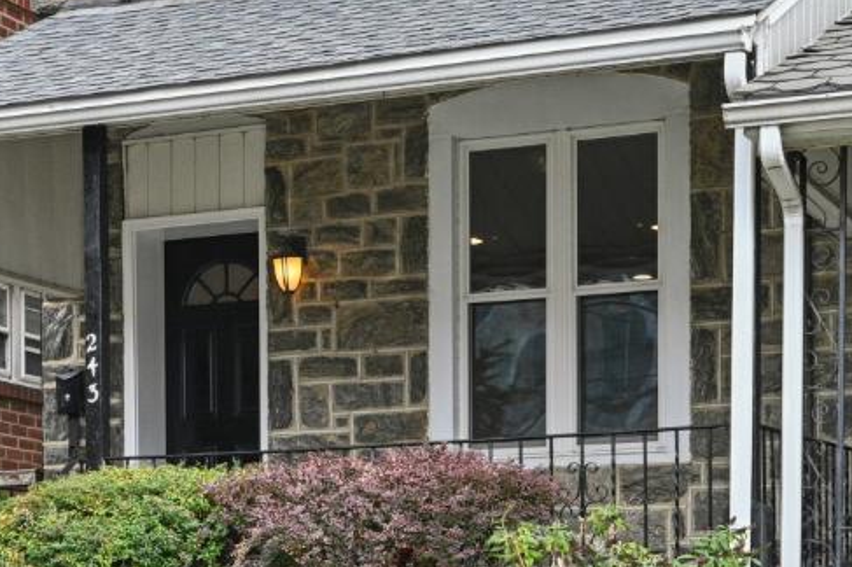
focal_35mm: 103
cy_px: -45
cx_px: 364
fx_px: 2438
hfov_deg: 19.8
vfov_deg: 13.0
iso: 400
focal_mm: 24.5
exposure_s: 1/200
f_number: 8
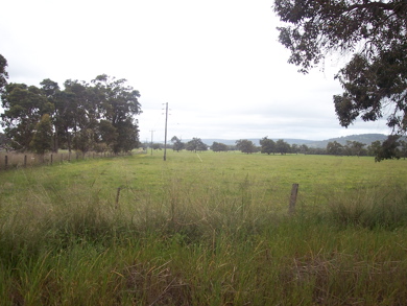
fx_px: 471
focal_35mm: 40
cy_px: 154
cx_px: 204
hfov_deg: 46.8
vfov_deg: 36.0
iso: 100
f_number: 3.4
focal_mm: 8
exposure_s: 1/350
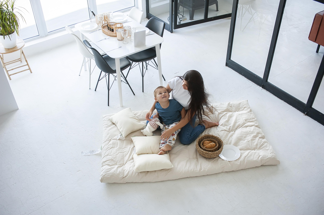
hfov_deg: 54.5
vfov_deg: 37.8
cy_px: 108
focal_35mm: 35
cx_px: 162
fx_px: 315
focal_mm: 35
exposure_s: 1/500
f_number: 3.5
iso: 1000
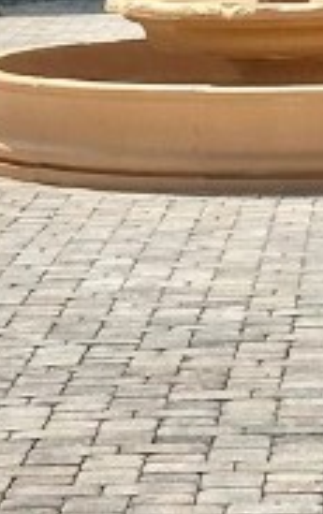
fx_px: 3984
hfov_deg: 4.6
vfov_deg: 7.2
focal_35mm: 284
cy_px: -289
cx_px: 278
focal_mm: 6.86
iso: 64
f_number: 1.78
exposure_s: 1/3472
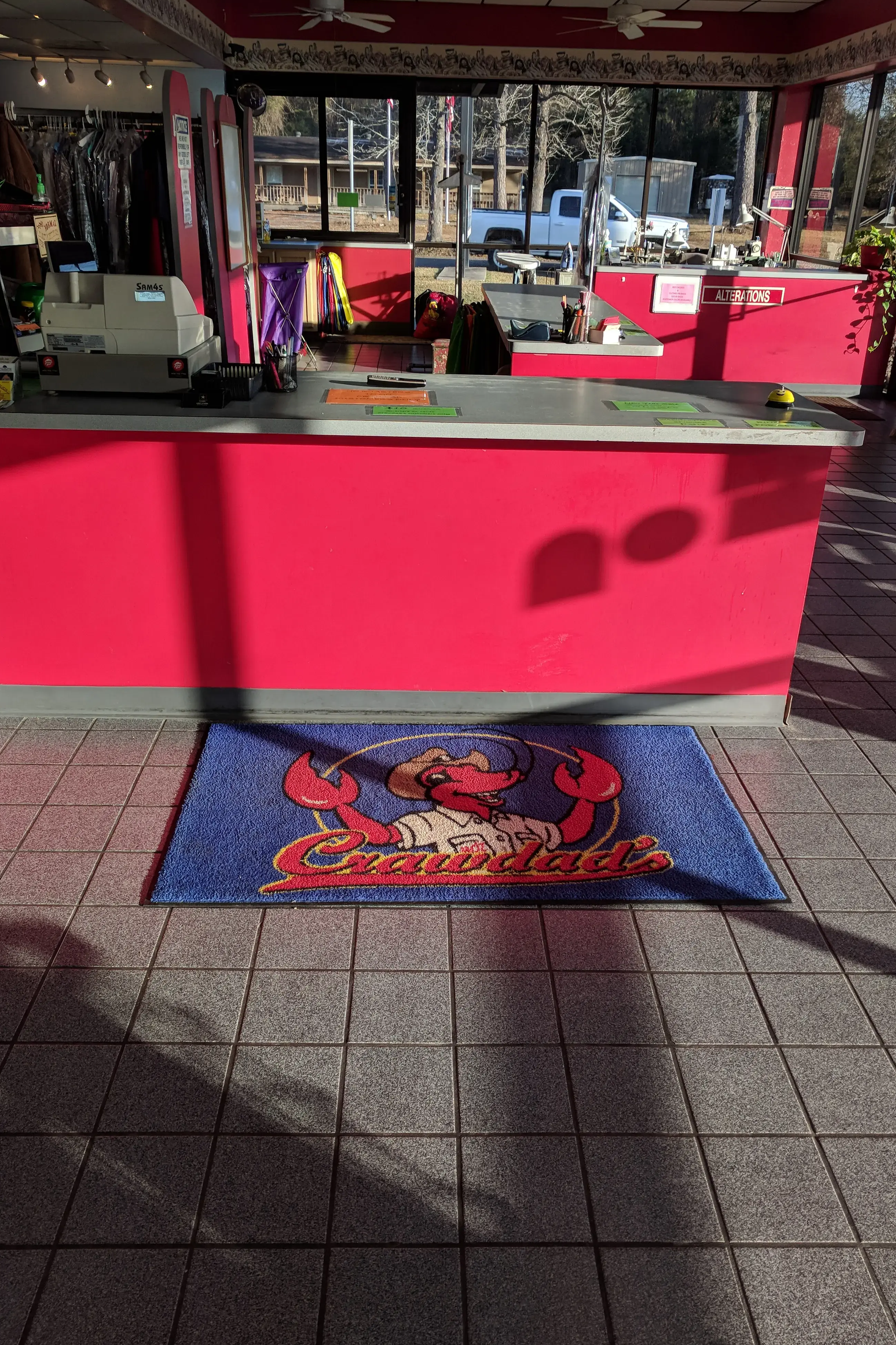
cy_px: 688
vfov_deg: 65.5
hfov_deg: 46.4
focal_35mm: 28
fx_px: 1045
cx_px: 446
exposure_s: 1/303
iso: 50
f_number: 2
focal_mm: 4.67
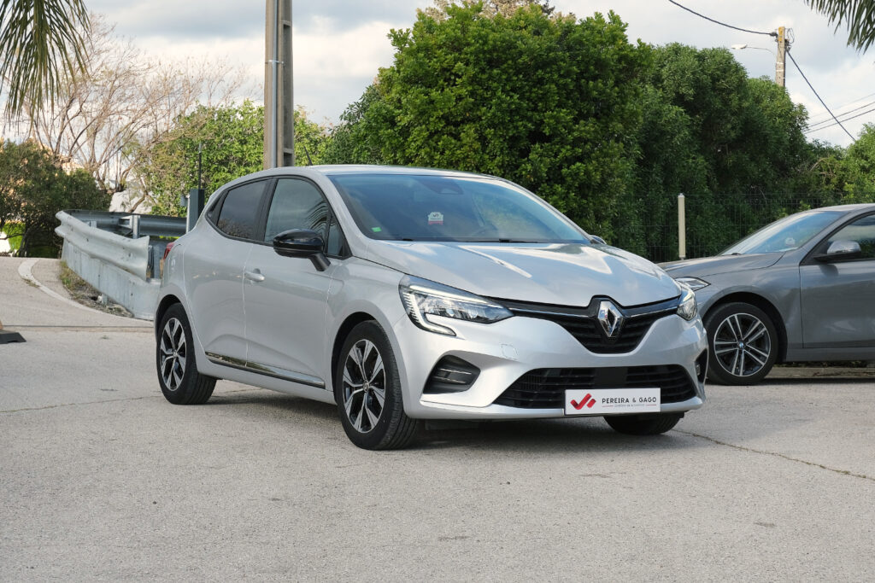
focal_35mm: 68
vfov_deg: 20.0
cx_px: 438
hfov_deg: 29.7
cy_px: 292
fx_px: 1653
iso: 160
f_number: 9
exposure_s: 1/250
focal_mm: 45
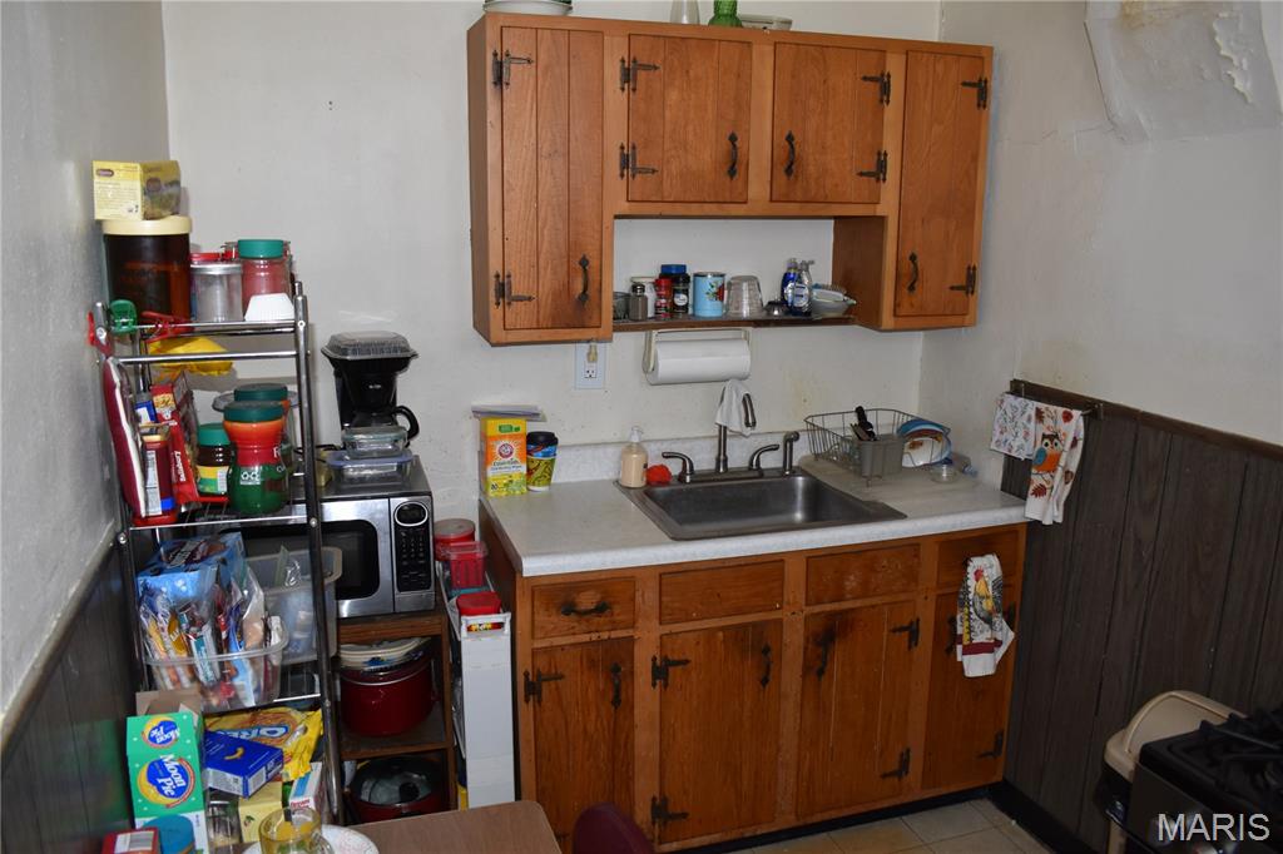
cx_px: 642
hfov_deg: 67.4
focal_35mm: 27
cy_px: 427
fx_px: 962
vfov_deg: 47.9
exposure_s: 1/100
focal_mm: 18
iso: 800
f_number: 5
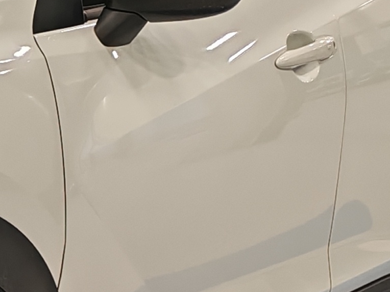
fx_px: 1994
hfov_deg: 10.8
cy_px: 286
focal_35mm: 177
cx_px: -201
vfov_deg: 8.3
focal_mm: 6.12
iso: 320
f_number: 1.9
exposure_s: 1/100
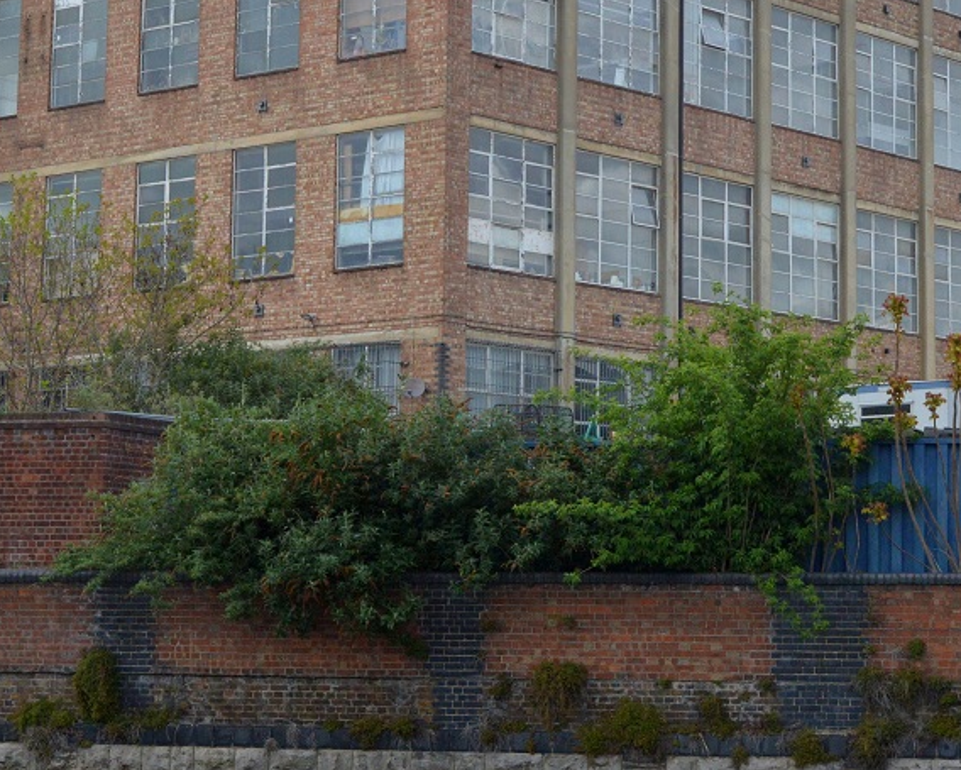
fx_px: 2703
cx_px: 628
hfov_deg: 20.1
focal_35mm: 95
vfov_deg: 16.2
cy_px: 239
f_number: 11
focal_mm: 32
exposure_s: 1/500
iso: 800
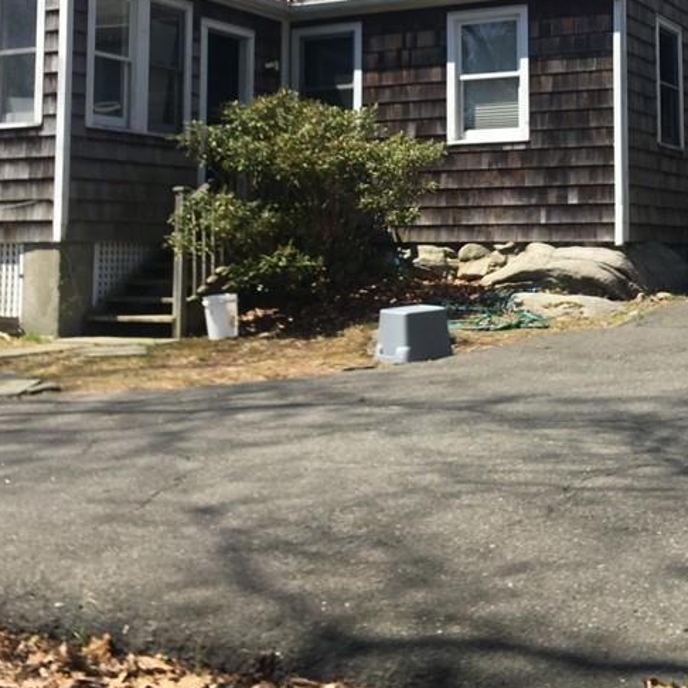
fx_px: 1214
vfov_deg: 30.9
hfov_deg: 31.5
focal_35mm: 54
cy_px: 149
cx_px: 423
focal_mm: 4.15
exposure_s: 1/884
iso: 25
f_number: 2.2
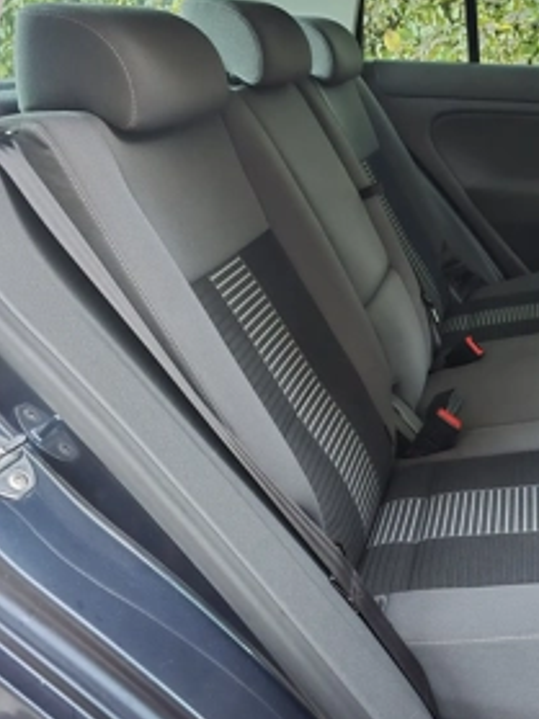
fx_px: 686
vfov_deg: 55.4
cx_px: 384
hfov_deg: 42.0
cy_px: 343
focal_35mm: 33
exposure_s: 1/33.3
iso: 2000
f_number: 1.7
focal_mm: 6.3
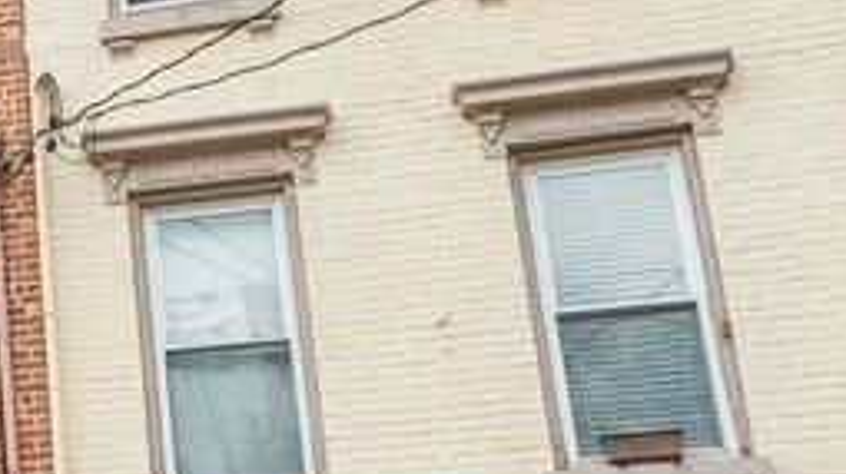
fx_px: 2152
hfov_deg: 18.8
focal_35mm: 96
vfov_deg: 12.6
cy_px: 295
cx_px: -518
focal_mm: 26
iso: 200
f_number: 11
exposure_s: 1/125
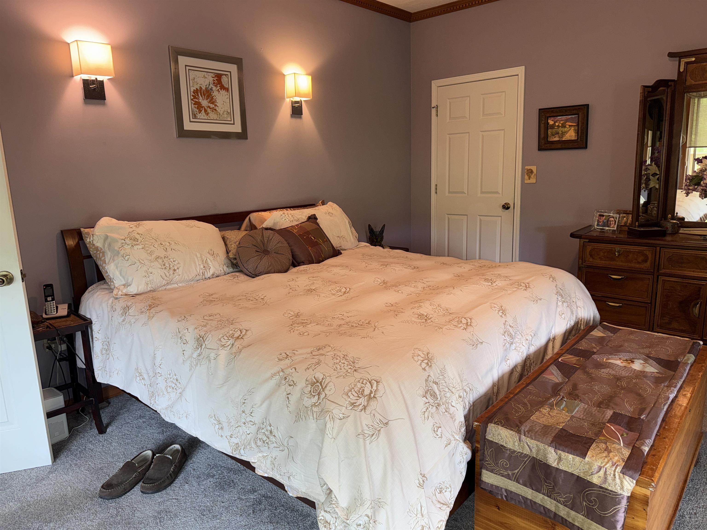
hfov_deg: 71.6
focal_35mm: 24
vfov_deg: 56.8
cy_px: 265
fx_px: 490
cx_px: 354
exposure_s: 1/30
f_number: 1.78
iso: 50
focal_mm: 6.76
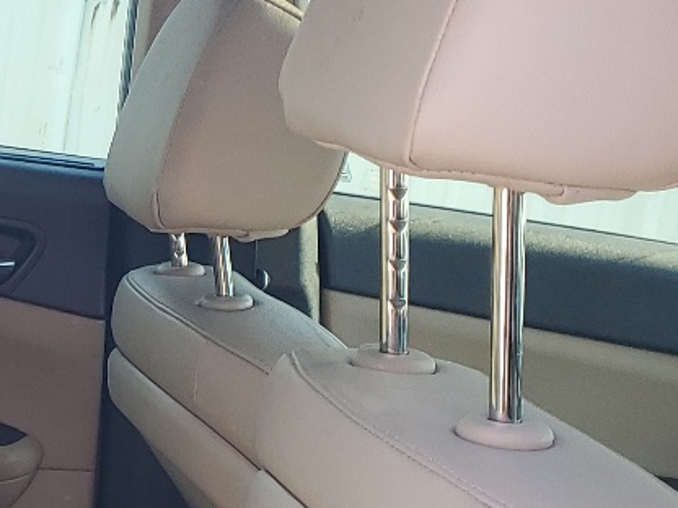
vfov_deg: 14.3
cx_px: -197
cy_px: 617
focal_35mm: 100
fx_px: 1959
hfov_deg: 18.3
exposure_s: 1/167
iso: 50
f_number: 1.5
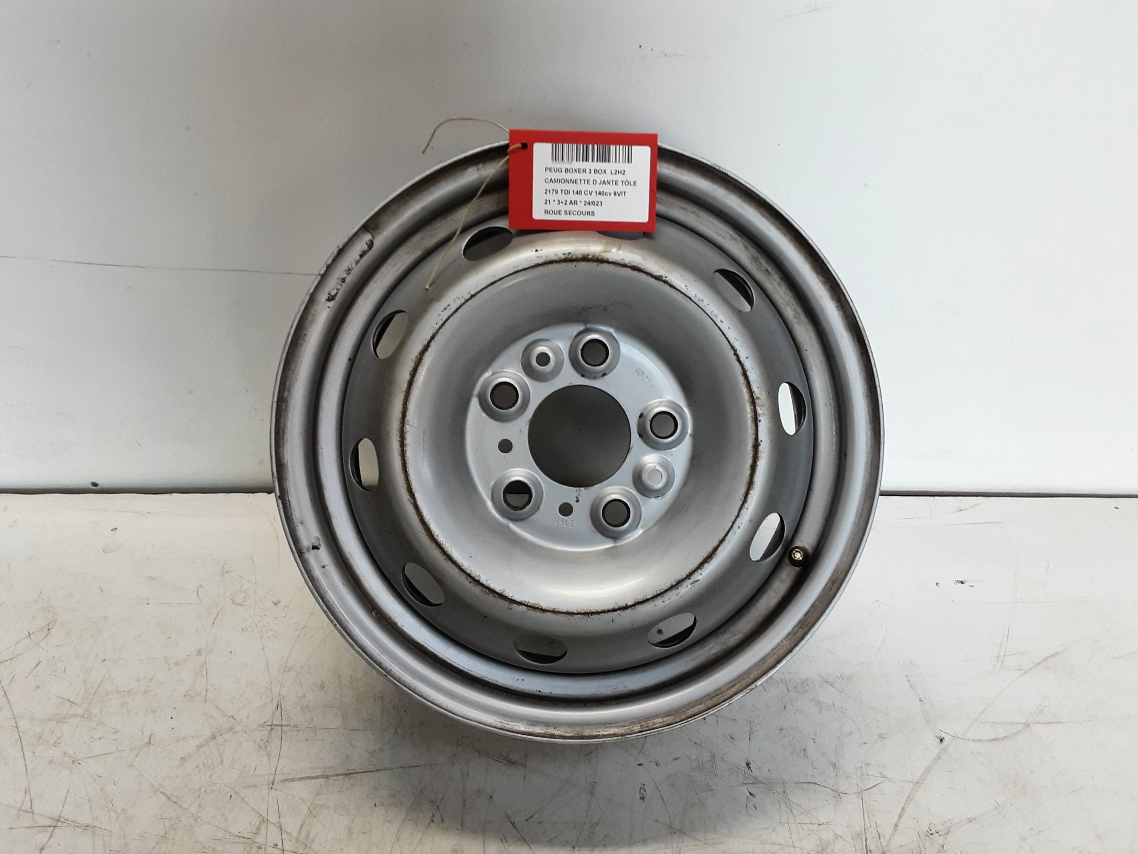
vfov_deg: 51.4
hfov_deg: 65.3
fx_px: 888
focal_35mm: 27
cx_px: 569
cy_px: 427
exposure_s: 1/50
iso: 80
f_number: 1.9
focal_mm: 2.91
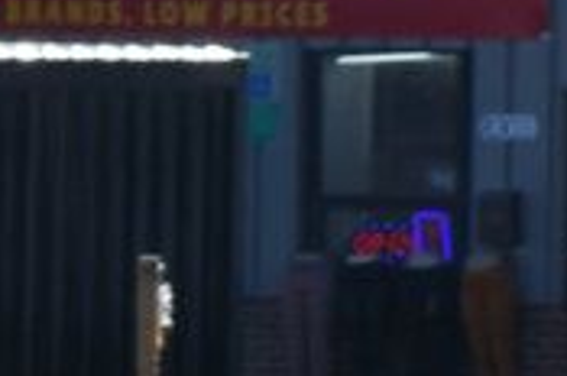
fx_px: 12451
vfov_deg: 1.7
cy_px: 690
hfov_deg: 2.6
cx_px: -813
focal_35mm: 792
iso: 100
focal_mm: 90
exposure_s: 1/250
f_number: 8
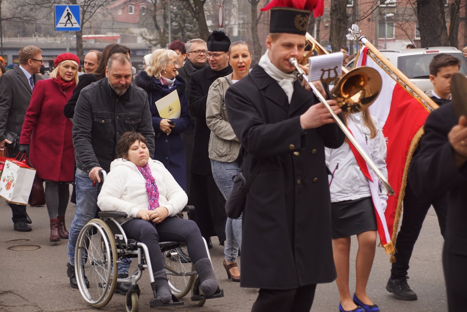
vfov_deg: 13.0
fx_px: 1362
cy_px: 156
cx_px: 234
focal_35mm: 105
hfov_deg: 19.5
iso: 250
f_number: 5.6
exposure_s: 1/160
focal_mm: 70
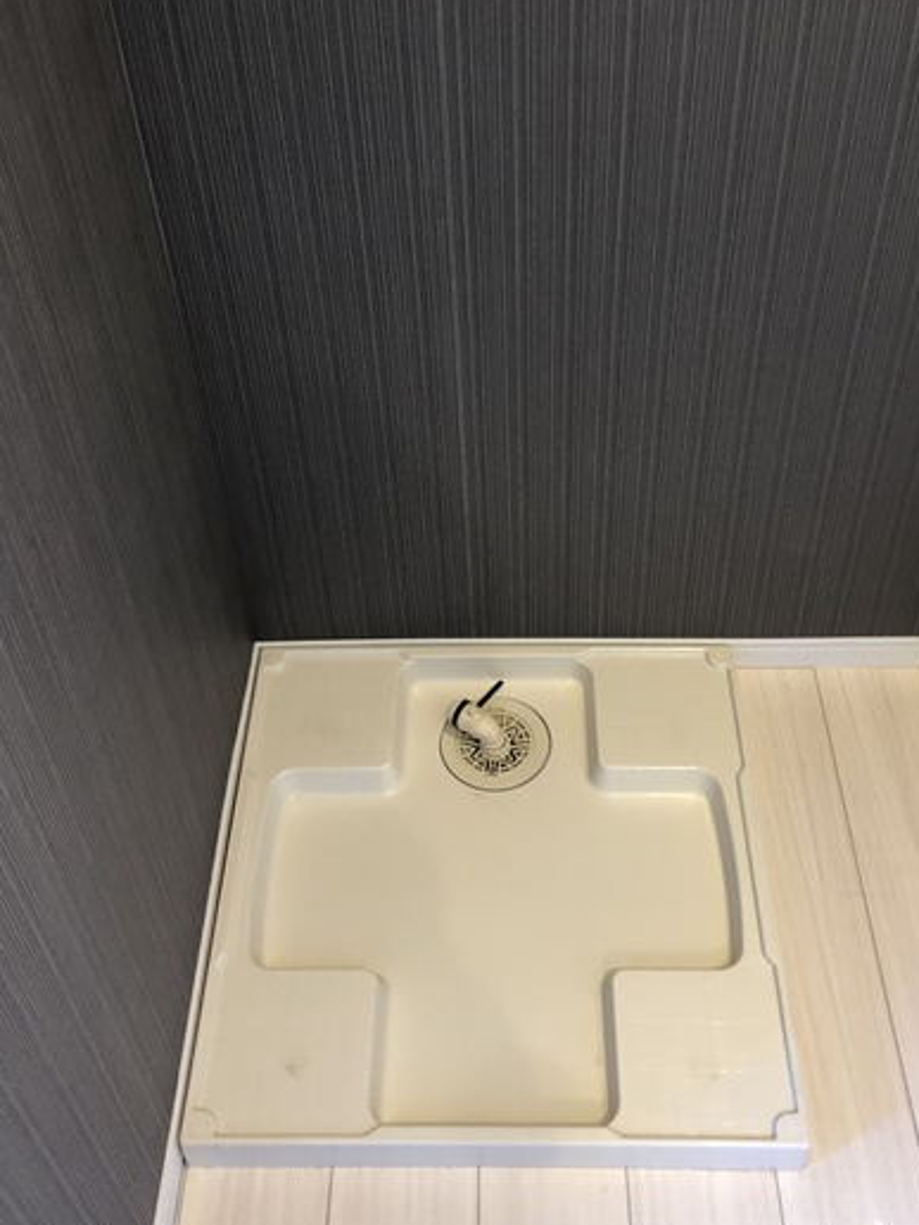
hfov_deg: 37.7
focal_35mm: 38
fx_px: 1345
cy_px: 439
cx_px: 490
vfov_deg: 48.4
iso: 64
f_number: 1.8
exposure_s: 1/17
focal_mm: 3.99
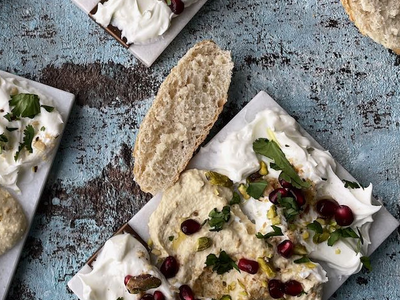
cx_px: 112
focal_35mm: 52
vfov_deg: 27.8
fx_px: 601
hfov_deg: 36.2
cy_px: 94
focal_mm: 4.2
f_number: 1.6
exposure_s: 1/121
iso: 40
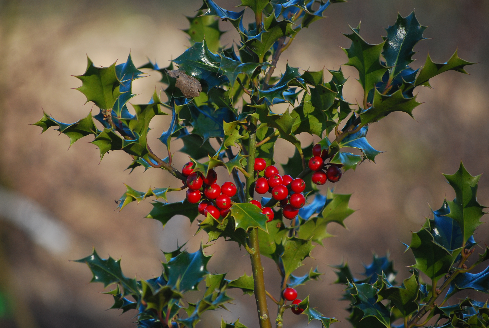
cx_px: 244
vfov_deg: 6.8
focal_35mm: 202
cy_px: 164
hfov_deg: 10.1
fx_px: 2754
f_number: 6.3
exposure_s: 1/250
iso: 200
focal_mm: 135
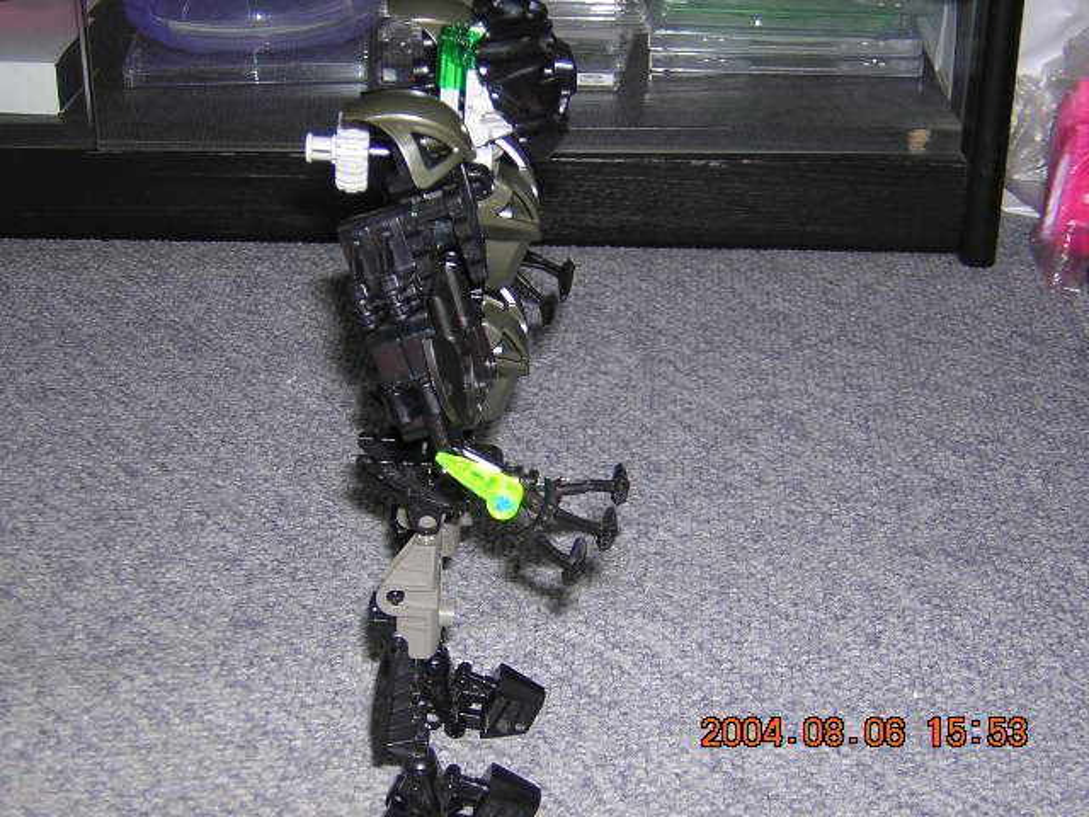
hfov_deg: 31.2
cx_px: 544
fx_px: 1950
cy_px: 408
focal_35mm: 62
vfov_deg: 23.7
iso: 100
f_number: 3.4
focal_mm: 8.1
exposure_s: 1/60.1
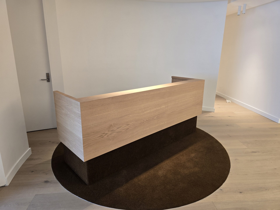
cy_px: 105
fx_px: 186
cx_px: 140
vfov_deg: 58.9
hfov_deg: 73.9
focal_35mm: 23
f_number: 1.7
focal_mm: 6.3
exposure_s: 1/100
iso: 100
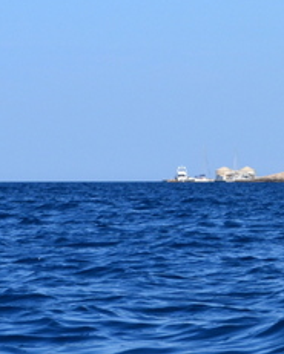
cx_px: 490
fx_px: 2821
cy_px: 95
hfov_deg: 5.7
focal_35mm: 269
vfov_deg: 7.2
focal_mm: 55
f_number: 11
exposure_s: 1/400
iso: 400
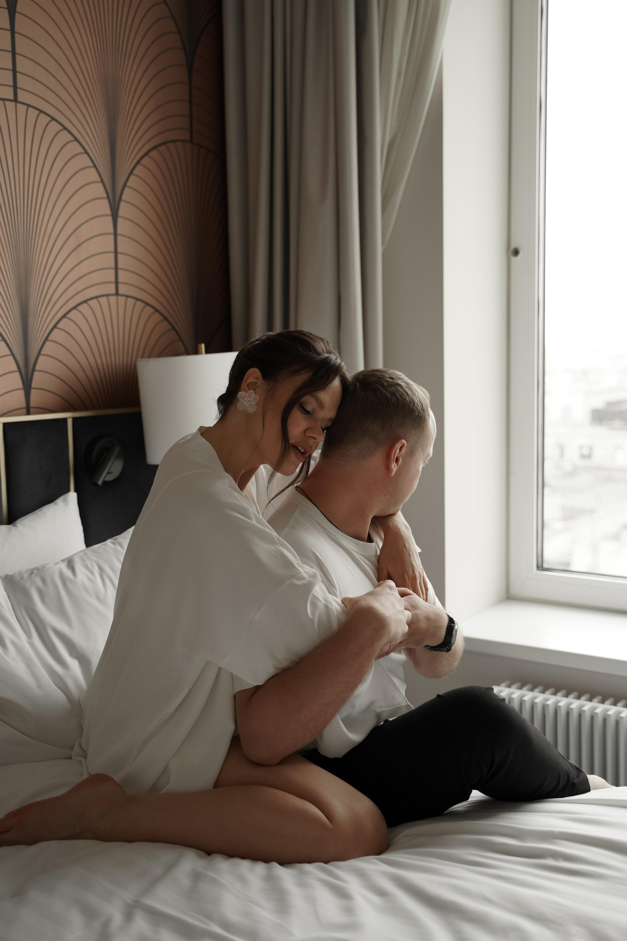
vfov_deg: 48.5
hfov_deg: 33.4
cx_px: 314
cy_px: 470
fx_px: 1045
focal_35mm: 40
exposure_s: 1/400
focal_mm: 40
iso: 500
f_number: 2.8
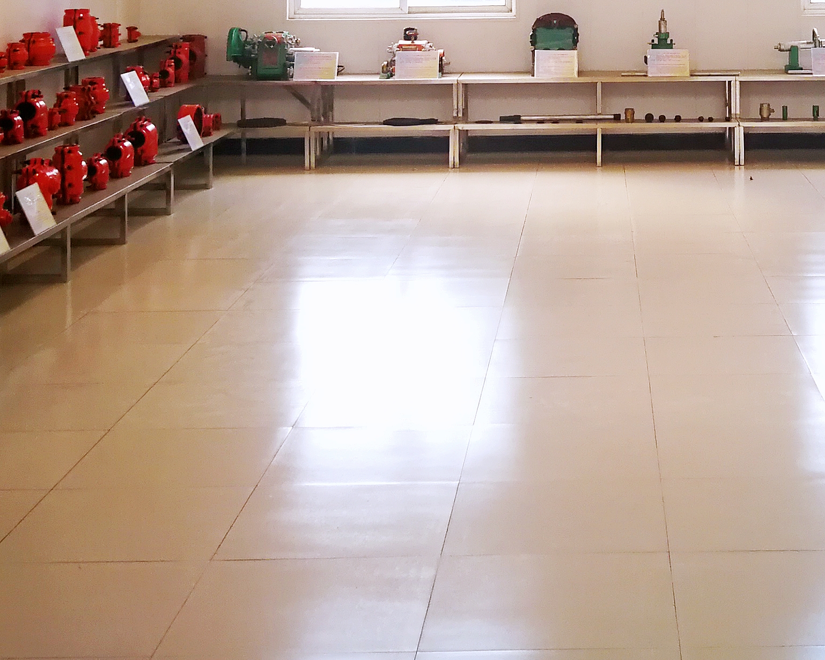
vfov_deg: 21.3
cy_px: -71
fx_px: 1660
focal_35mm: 68
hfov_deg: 27.5
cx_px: 624
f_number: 2.2
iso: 125
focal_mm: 3.95
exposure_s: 1/50
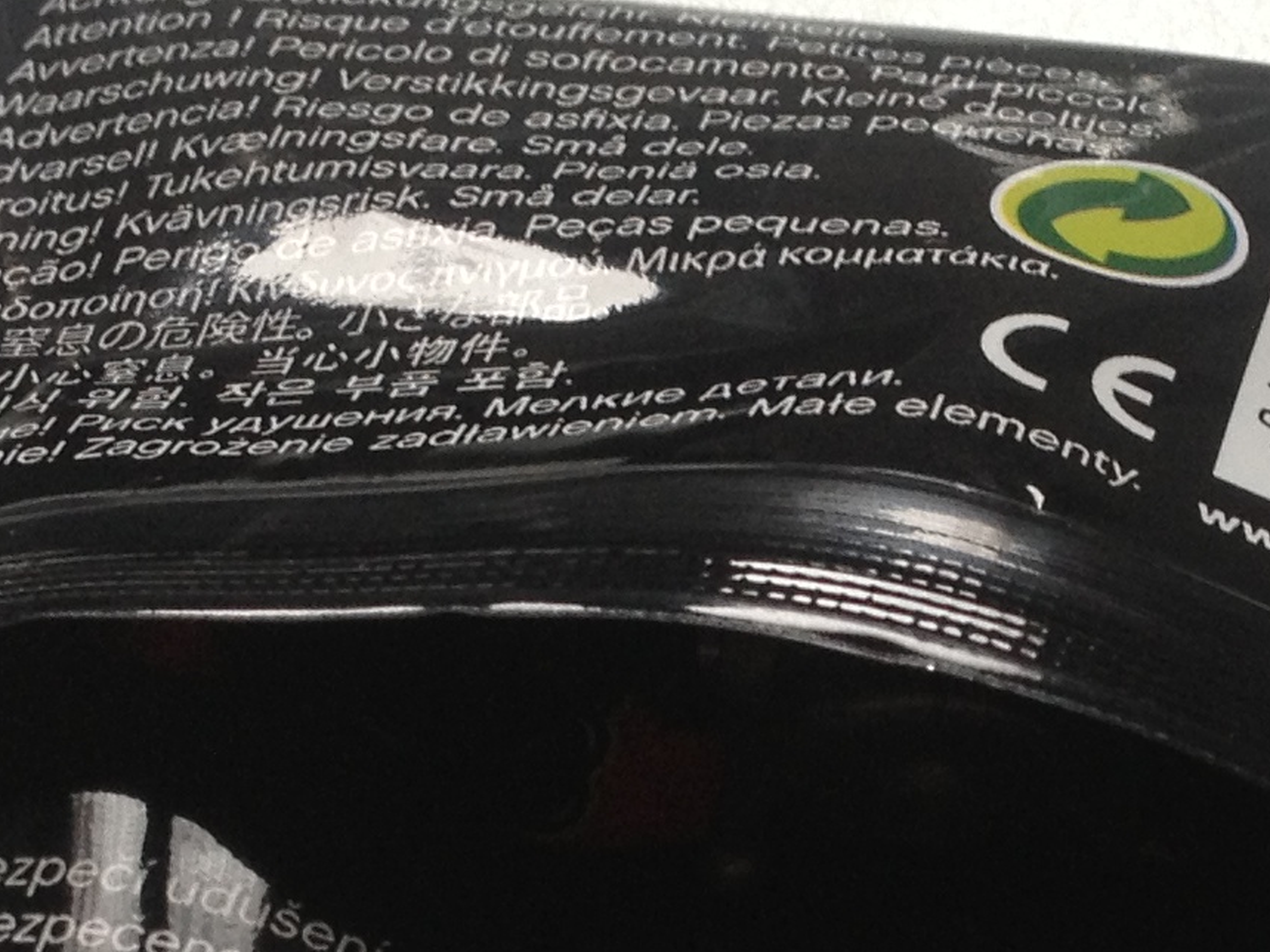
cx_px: 985
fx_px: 4879
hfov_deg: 14.8
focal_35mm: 133
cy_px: 872
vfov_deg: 11.1
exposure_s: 1/24
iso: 50
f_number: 2.4
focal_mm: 4.28
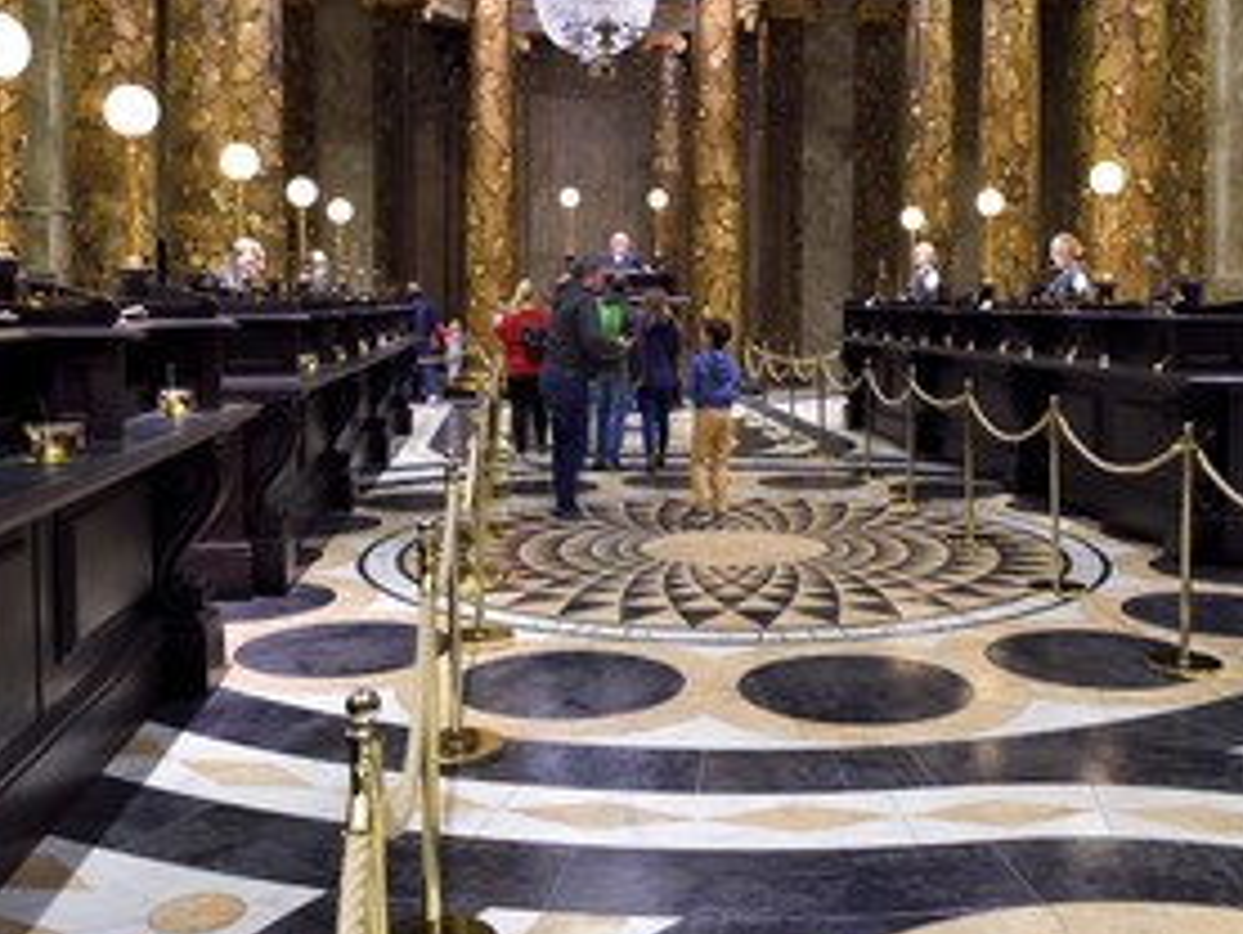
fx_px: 1257
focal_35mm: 35
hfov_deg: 52.4
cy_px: 337
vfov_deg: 40.4
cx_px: 722
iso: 800
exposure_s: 1/10
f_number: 6.3
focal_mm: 24
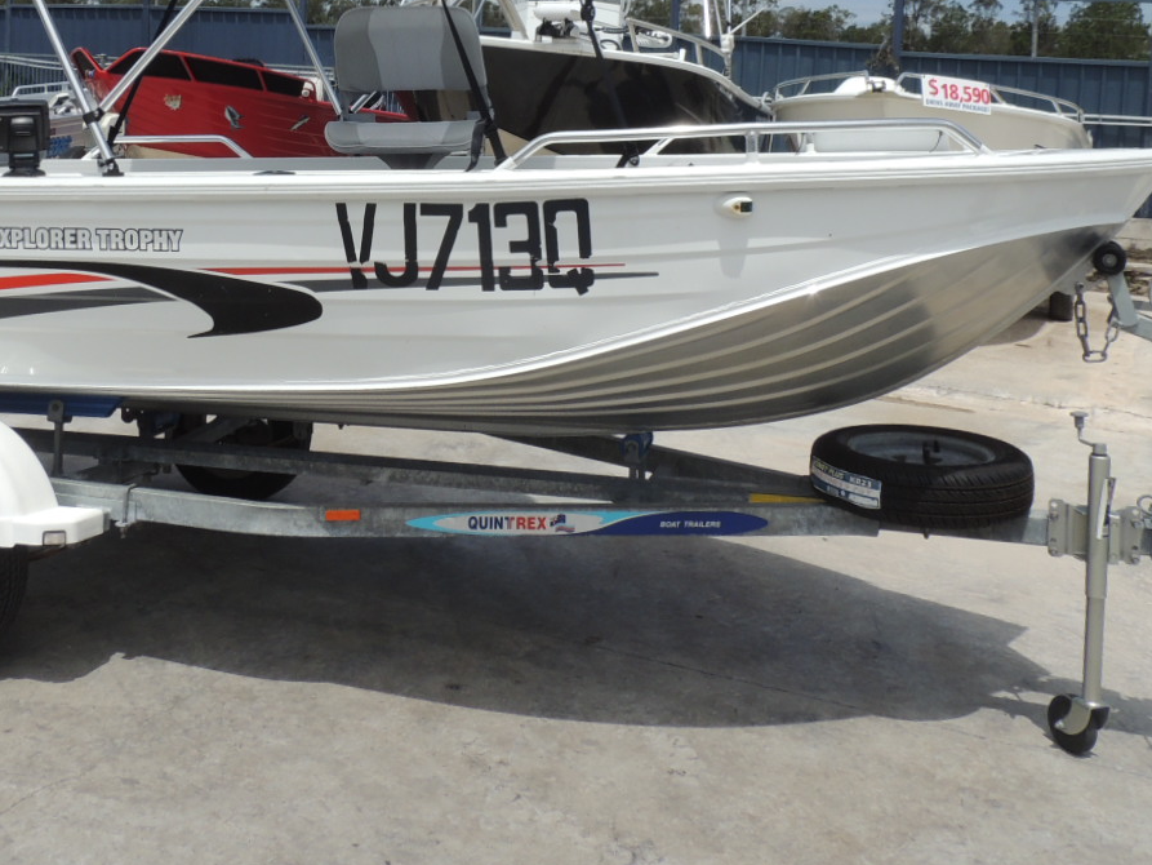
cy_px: 146
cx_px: 391
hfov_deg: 43.3
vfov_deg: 32.5
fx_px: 1431
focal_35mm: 43
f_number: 4.2
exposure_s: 1/1250
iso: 100
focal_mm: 4.3
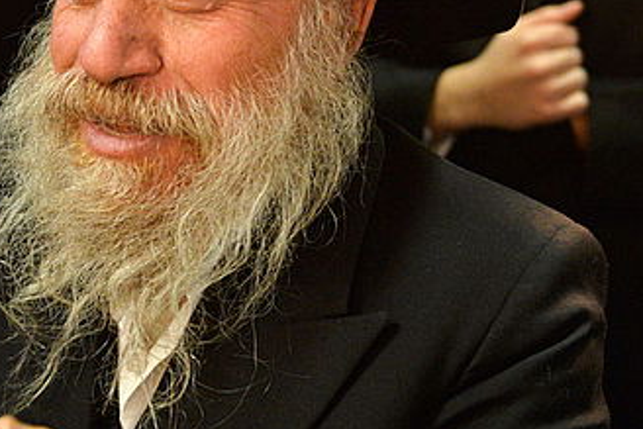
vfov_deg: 16.5
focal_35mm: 83
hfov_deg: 24.3
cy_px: 188
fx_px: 1483
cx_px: 190
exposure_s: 1/100
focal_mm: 34
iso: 3200
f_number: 2.8
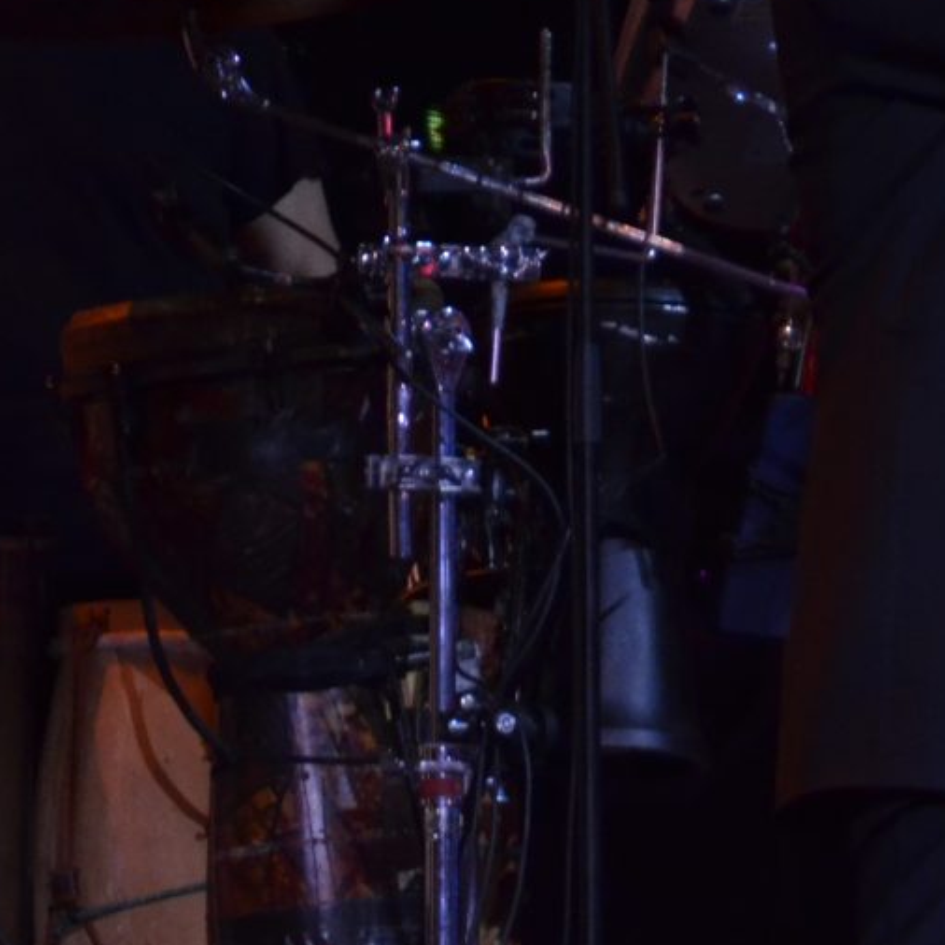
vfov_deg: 1.7
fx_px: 31812
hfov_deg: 1.7
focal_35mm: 1030
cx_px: 1059
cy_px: 402
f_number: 5.6
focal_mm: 200
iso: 1000
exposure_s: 1/100
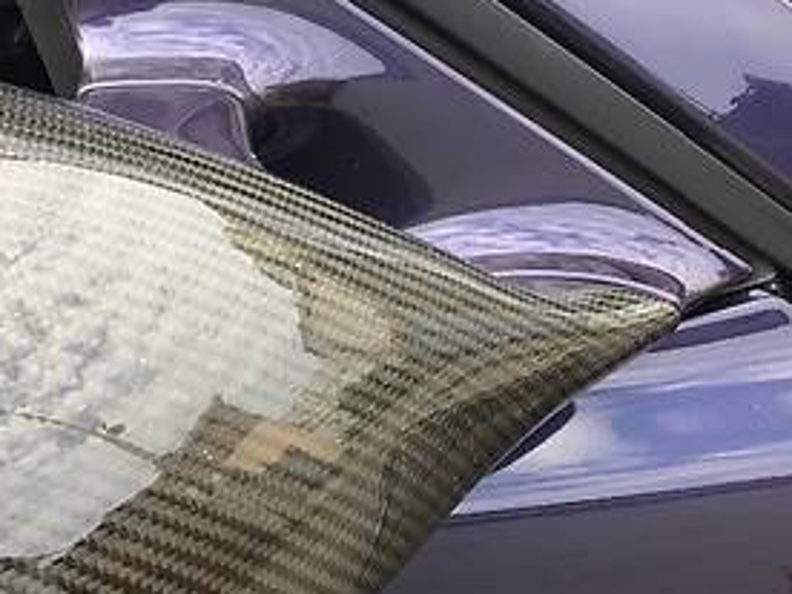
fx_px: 1922
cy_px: 554
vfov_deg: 17.3
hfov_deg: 22.7
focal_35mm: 84
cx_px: 703
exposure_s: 1/161
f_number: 2.2
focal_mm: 4.2
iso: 25
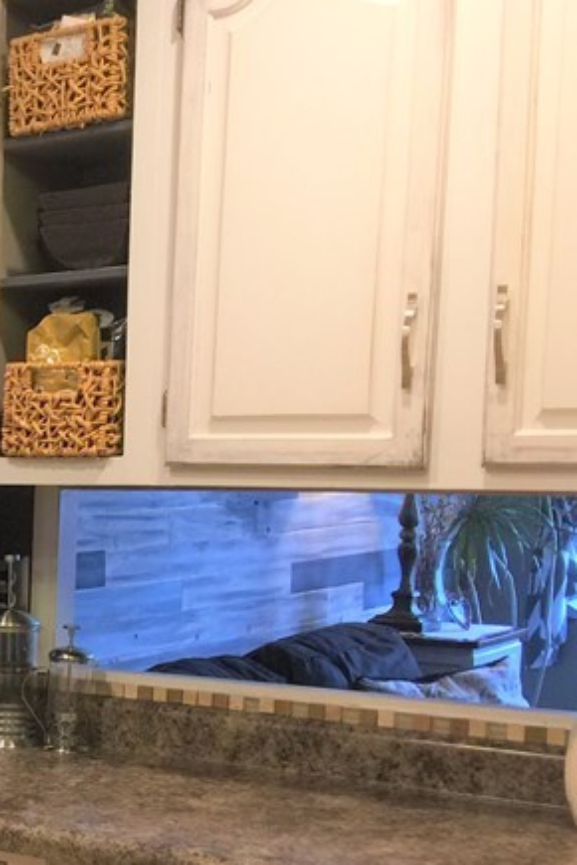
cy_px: 650
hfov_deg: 16.7
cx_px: -378
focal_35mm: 71
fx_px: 1707
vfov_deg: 28.0
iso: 32
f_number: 2.2
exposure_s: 1/15
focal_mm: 4.15
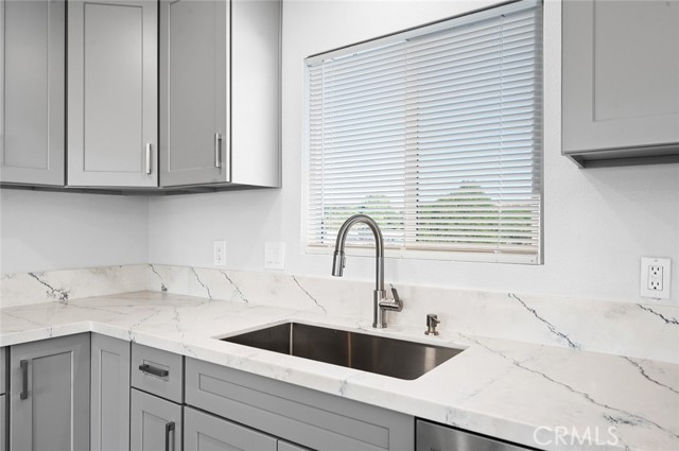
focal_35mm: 22
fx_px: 424
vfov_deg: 56.0
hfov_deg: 77.4
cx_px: 340
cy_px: 226
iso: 250
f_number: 9
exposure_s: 1/13
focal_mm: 22.5
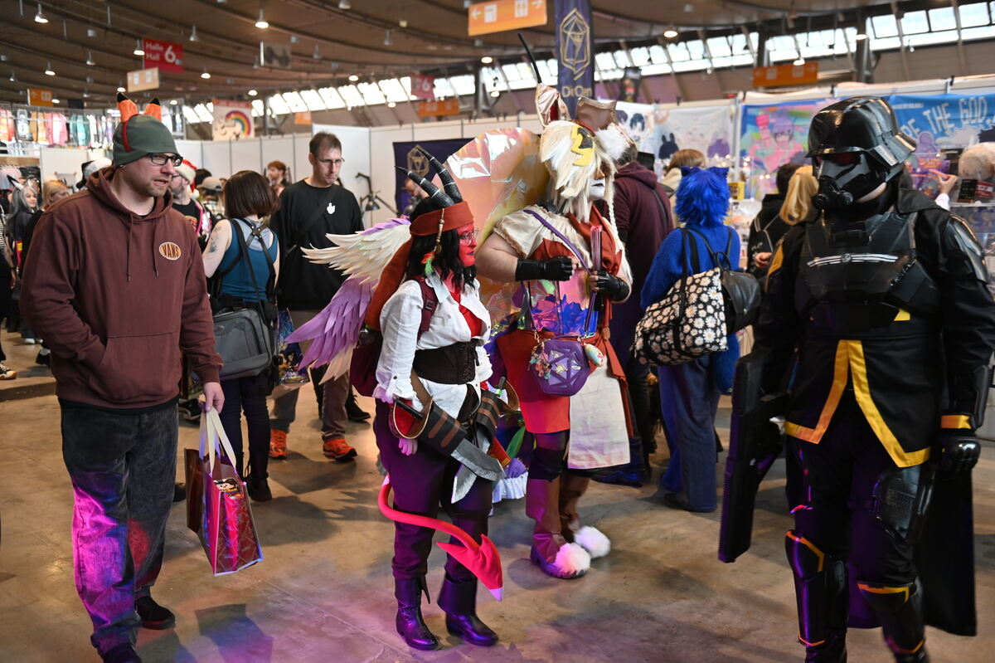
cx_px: 498
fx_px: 939
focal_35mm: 34
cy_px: 332
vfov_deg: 38.9
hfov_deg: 55.8
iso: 1000
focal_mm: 34
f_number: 2.8
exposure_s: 1/80
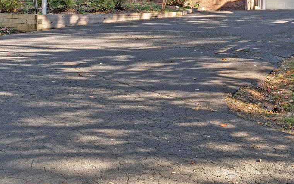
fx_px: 443
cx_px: 378
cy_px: -49
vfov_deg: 21.4
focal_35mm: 55
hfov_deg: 29.8
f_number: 8
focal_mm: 20.1
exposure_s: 1/40
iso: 100
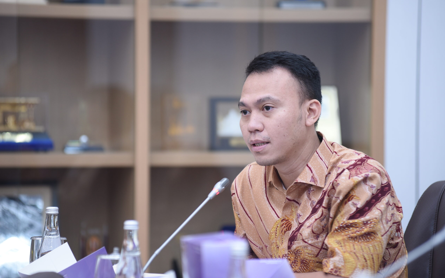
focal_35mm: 205
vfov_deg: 6.4
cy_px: 146
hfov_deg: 10.2
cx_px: 222
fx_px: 2486
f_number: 3.5
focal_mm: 200
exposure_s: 1/100
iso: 1000
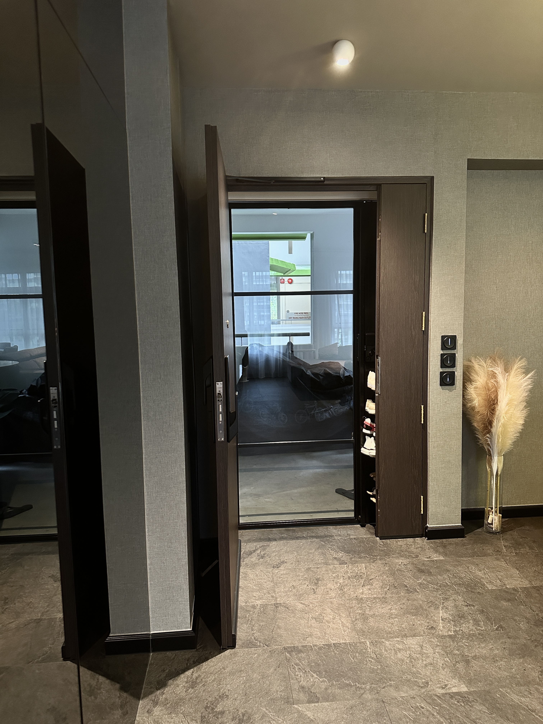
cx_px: 272
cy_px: 362
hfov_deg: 56.8
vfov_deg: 71.6
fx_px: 502
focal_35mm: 24
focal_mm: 6.86
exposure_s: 1/50
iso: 500
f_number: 1.78
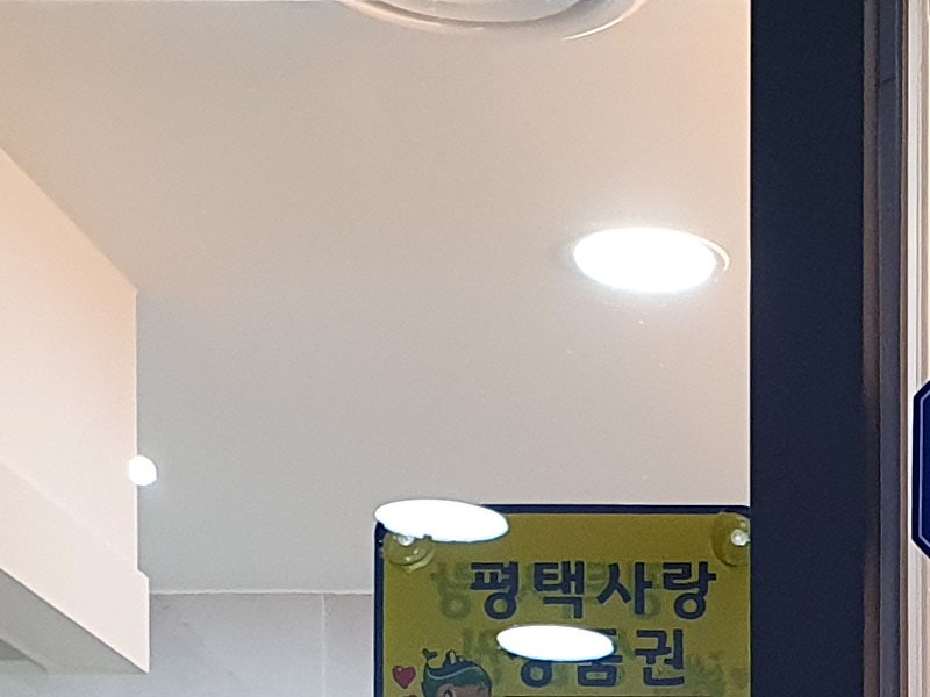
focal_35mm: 131
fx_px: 3519
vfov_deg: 10.0
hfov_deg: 14.2
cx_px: 1321
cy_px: 1614
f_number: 2.4
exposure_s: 1/120
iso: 200
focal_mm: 4.32
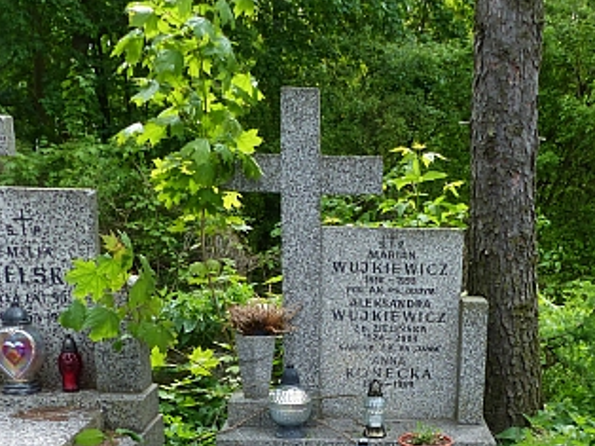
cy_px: 452
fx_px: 876
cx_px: 390
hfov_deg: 37.2
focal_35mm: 51
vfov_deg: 26.9
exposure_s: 1/200
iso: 100
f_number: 4
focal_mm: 4.5
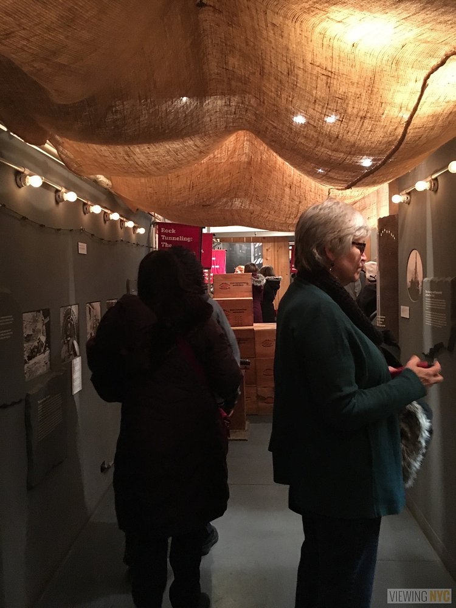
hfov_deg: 48.2
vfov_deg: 61.7
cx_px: 228
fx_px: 509
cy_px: 304
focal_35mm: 29
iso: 320
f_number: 2.2
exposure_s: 1/15
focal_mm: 4.15
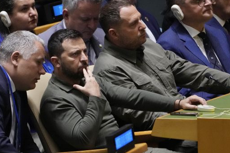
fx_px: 5991
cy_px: 84
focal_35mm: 938
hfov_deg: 2.2
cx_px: 68
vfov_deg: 1.5
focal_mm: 400
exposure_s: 1/160
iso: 6400
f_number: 5.6
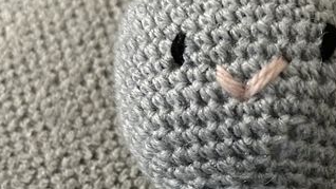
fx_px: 793
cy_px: 221
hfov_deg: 23.1
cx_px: 324
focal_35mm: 89
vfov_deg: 13.3
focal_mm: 5.7
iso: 640
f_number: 1.5
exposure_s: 1/31
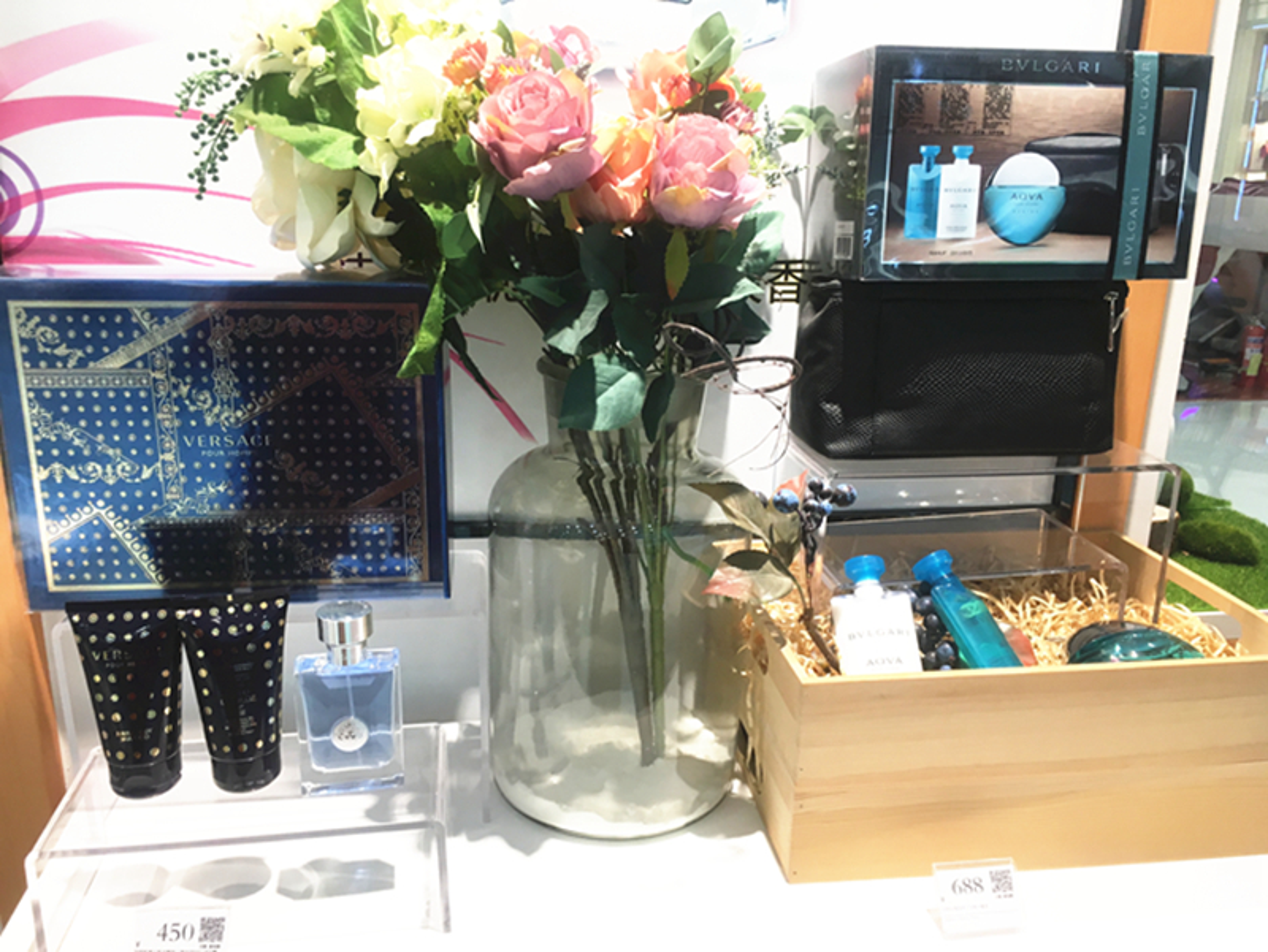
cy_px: 476
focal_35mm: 29
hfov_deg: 61.6
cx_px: 634
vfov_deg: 48.3
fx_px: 1063
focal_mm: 4.15
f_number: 2.2
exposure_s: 1/33
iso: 25
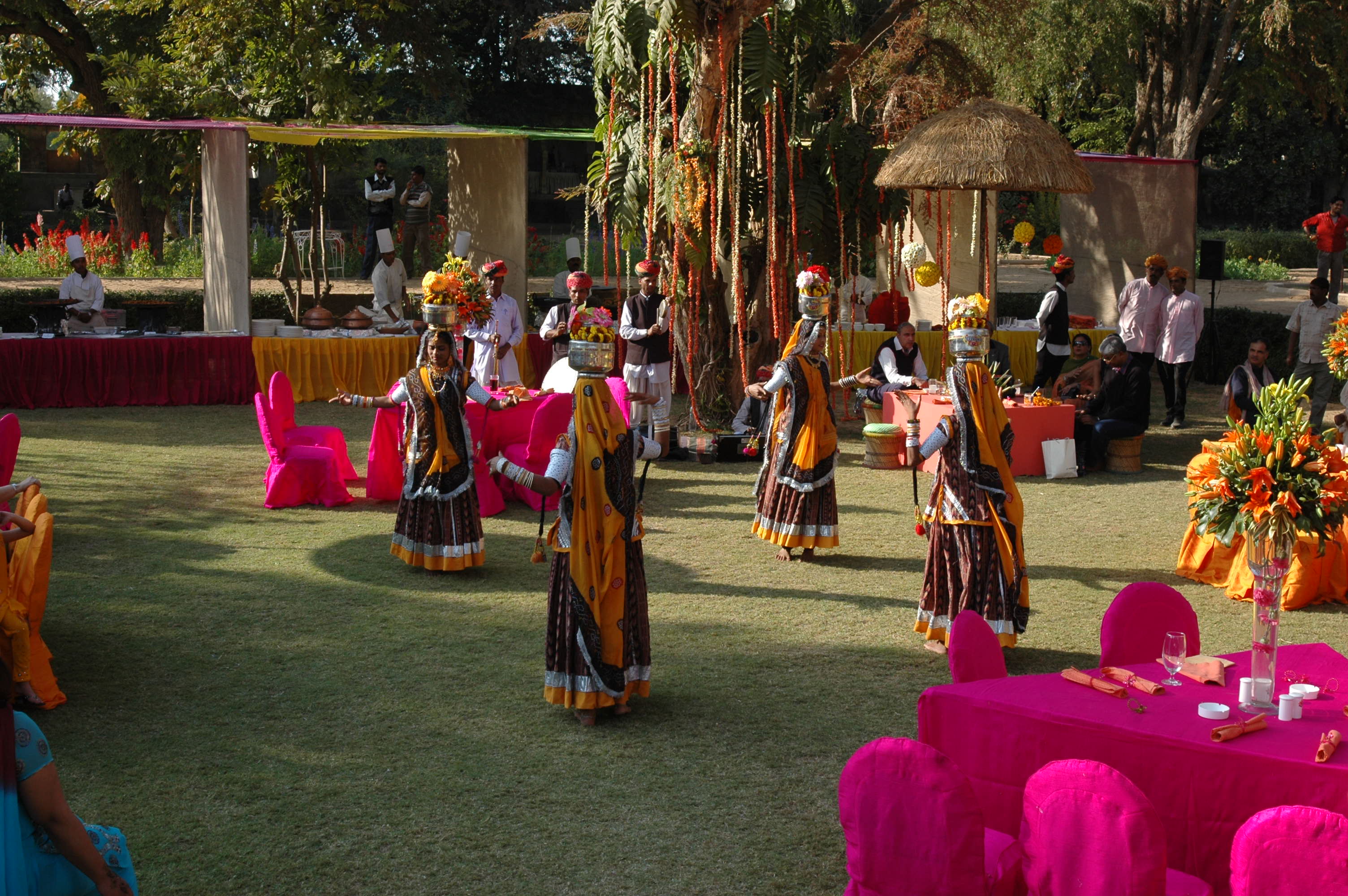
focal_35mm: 51
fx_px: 1908
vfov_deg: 26.4
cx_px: 674
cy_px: 448
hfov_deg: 38.9
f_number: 8
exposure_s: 1/250
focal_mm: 34
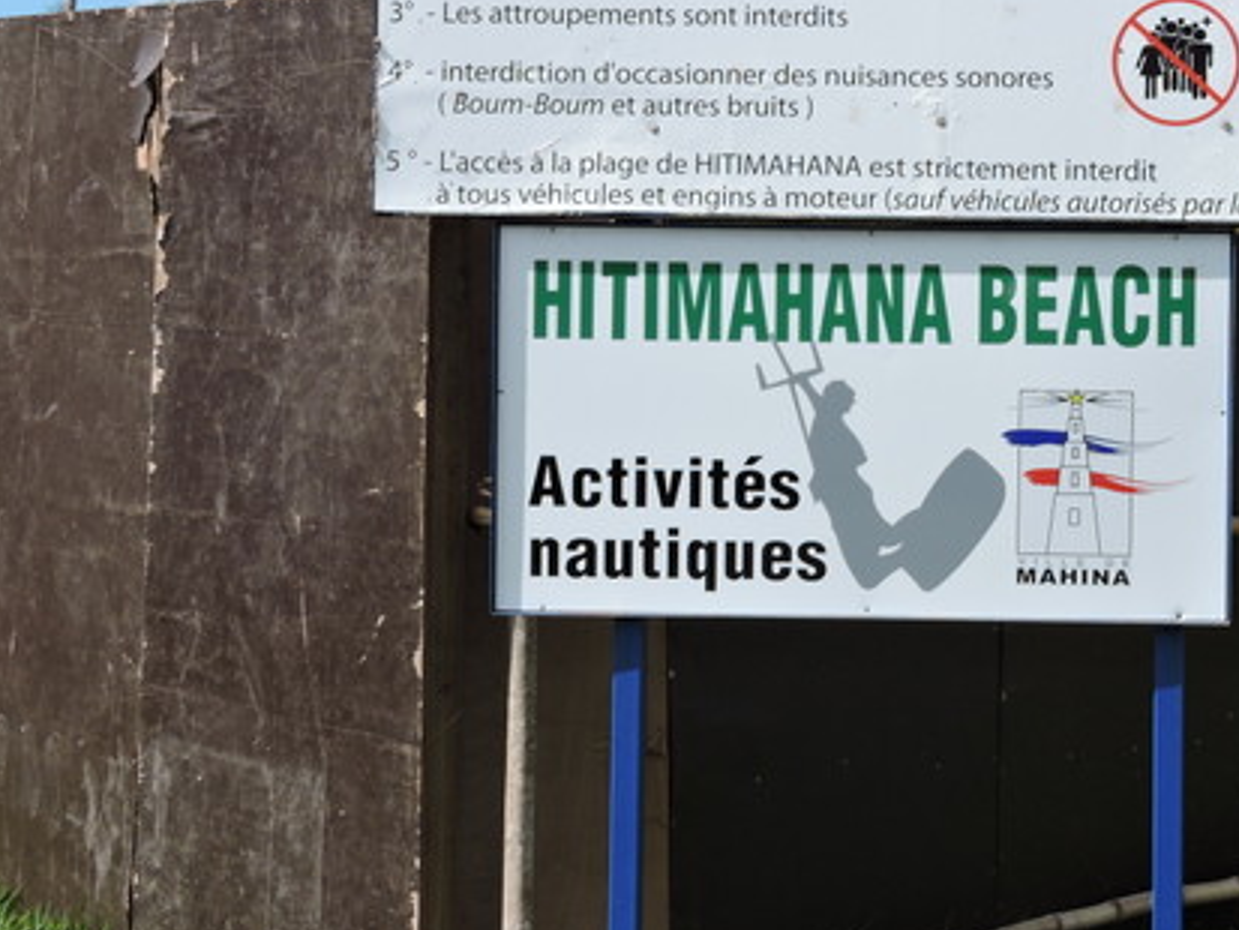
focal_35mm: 93
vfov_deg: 15.9
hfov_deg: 20.9
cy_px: 300
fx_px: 3330
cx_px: 945
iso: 100
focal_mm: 10.7
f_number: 4.2
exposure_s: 1/800
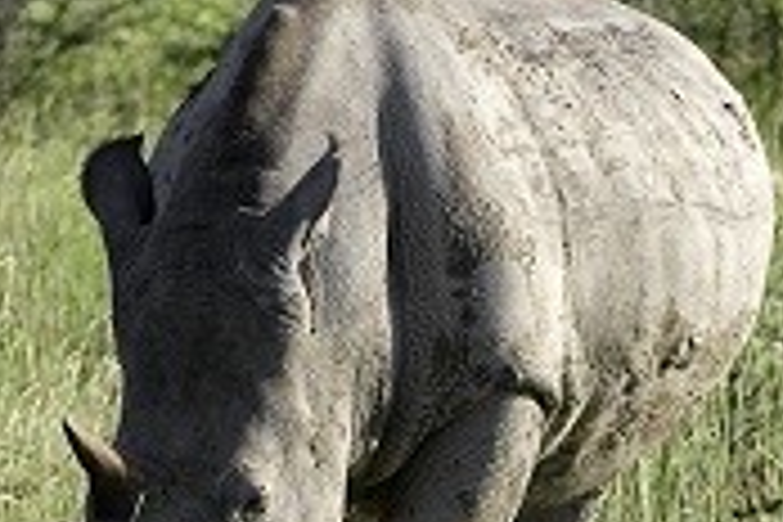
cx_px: 747
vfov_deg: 1.0
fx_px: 30339
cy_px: 68
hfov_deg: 1.5
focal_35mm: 1395
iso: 560
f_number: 5.6
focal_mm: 270
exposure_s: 1/1500
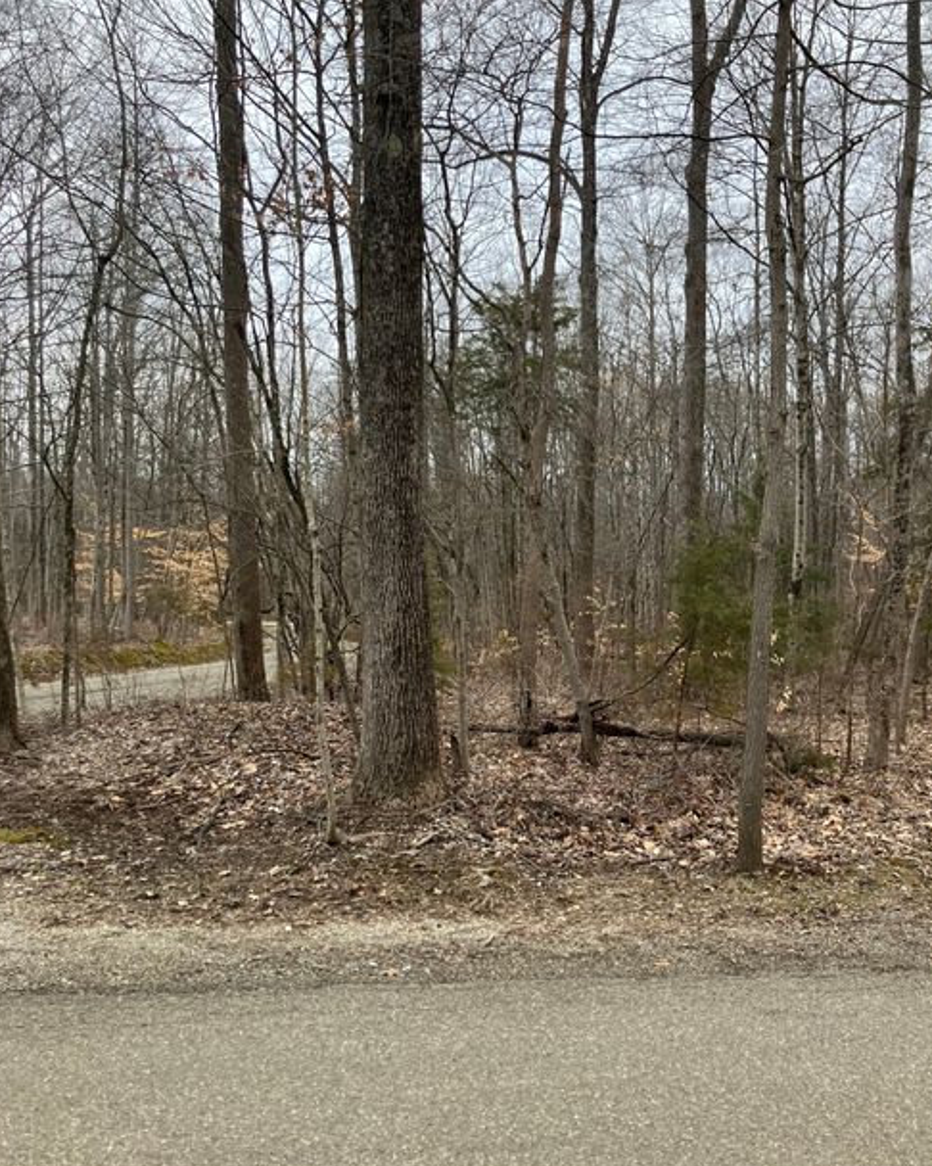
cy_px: 607
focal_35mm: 30
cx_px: 458
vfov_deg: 58.8
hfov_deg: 48.5
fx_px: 1035
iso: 25
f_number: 1.8
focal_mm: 3.99
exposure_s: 1/239
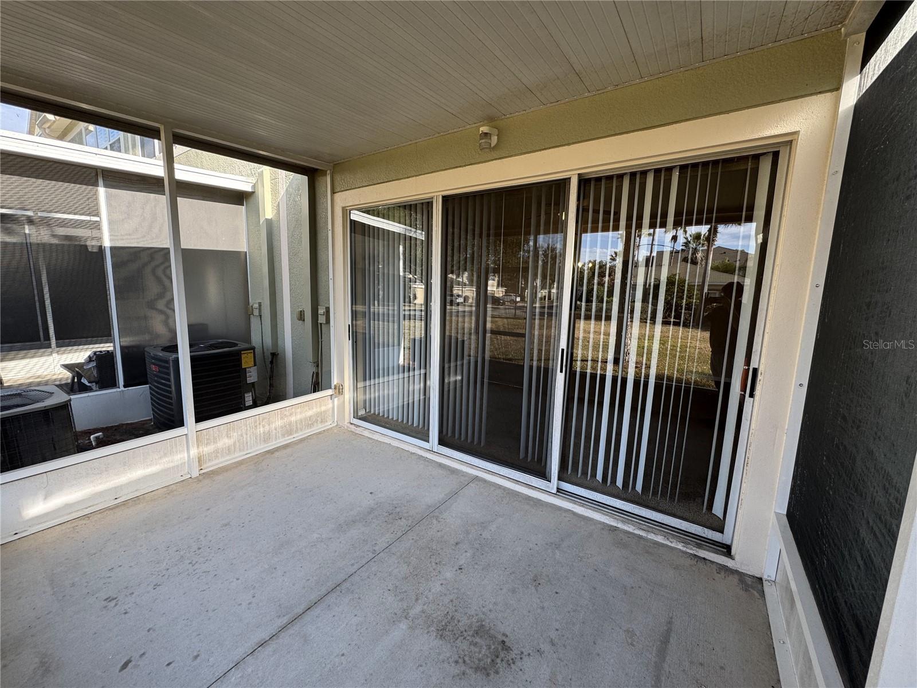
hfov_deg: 102.1
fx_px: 371
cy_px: 344
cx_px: 458
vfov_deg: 85.7
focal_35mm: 14
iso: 40
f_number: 2.2
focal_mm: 2.22
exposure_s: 1/112
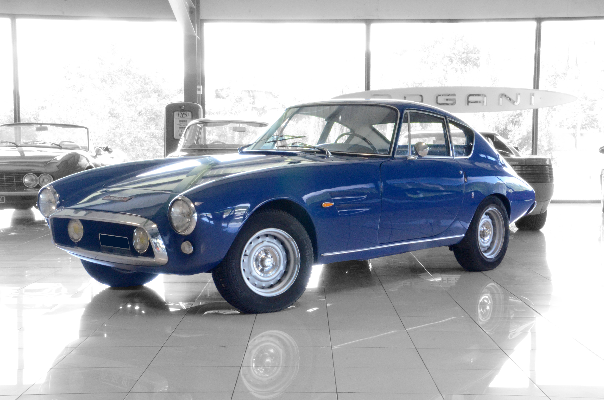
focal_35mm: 52
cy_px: 200
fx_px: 879
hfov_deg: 37.9
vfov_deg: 25.6
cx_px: 302
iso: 2000
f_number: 29
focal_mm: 35
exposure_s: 1/2.5
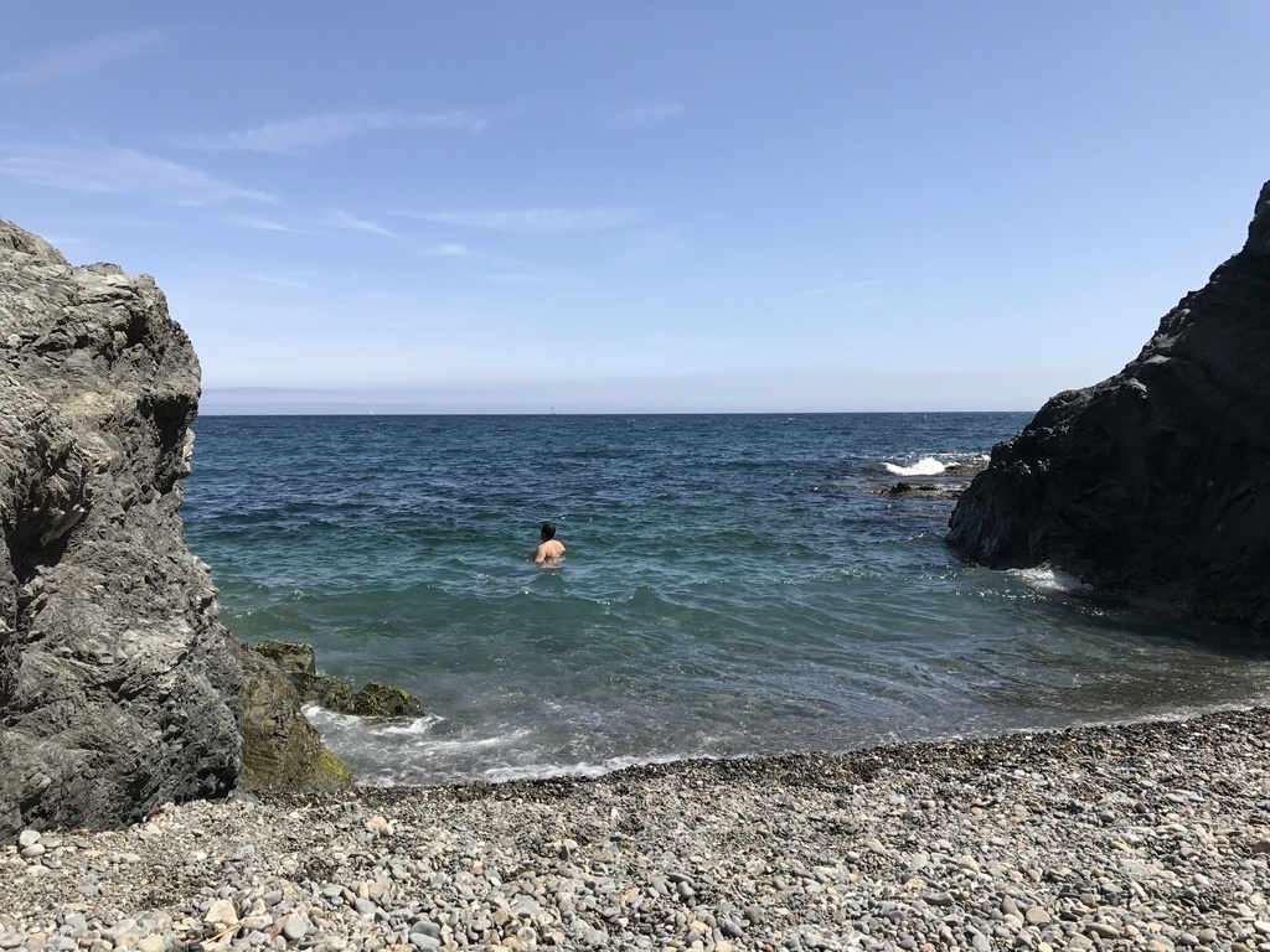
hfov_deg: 63.4
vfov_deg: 49.7
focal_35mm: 28
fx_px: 1027
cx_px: 635
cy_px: 476
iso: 20
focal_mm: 3.99
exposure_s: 1/2817
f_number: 1.8
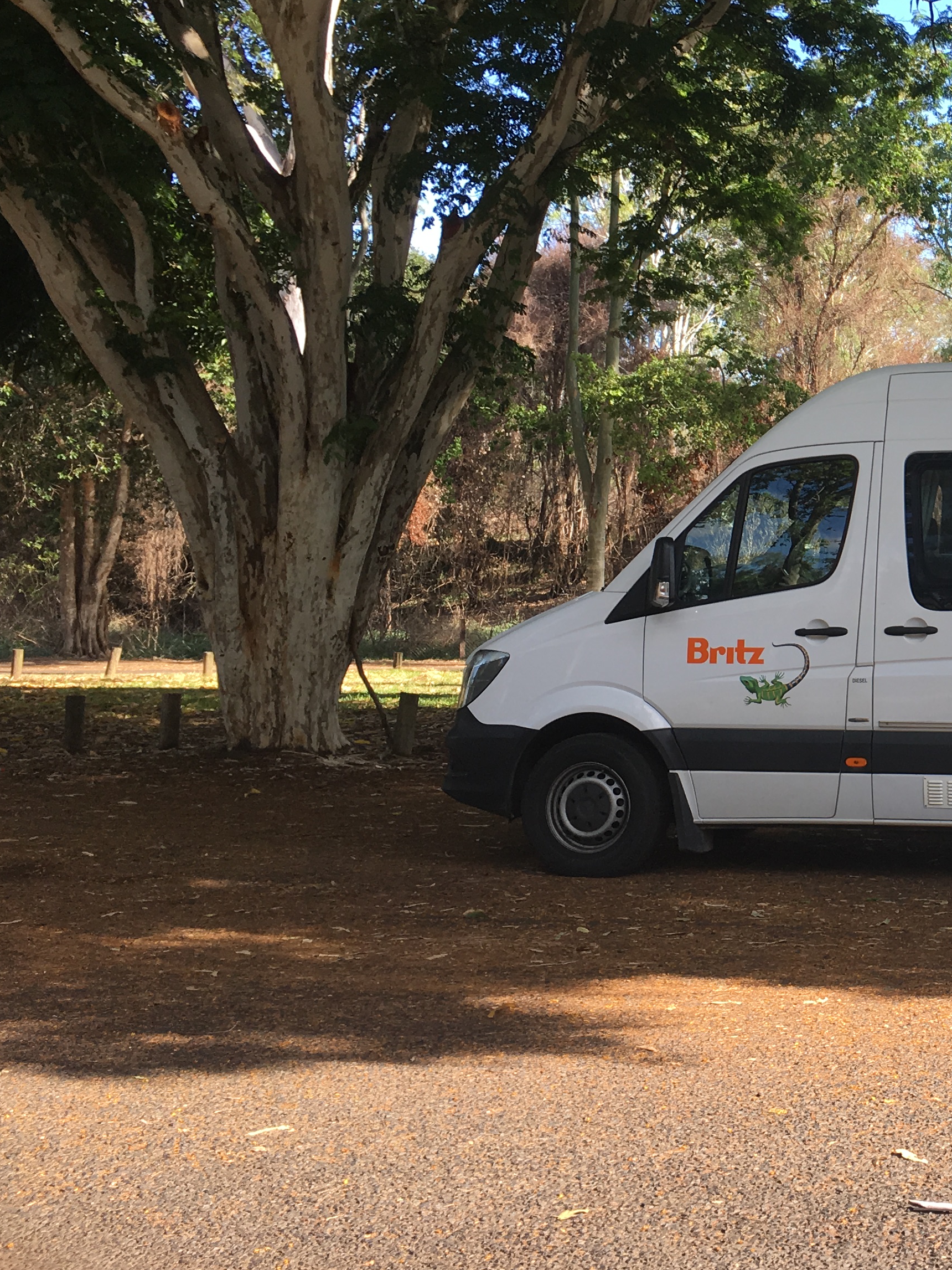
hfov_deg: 25.9
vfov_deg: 37.3
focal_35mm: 51
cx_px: 1101
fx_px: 1870
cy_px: 472
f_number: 2.2
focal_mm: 4.15
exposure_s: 1/298
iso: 25
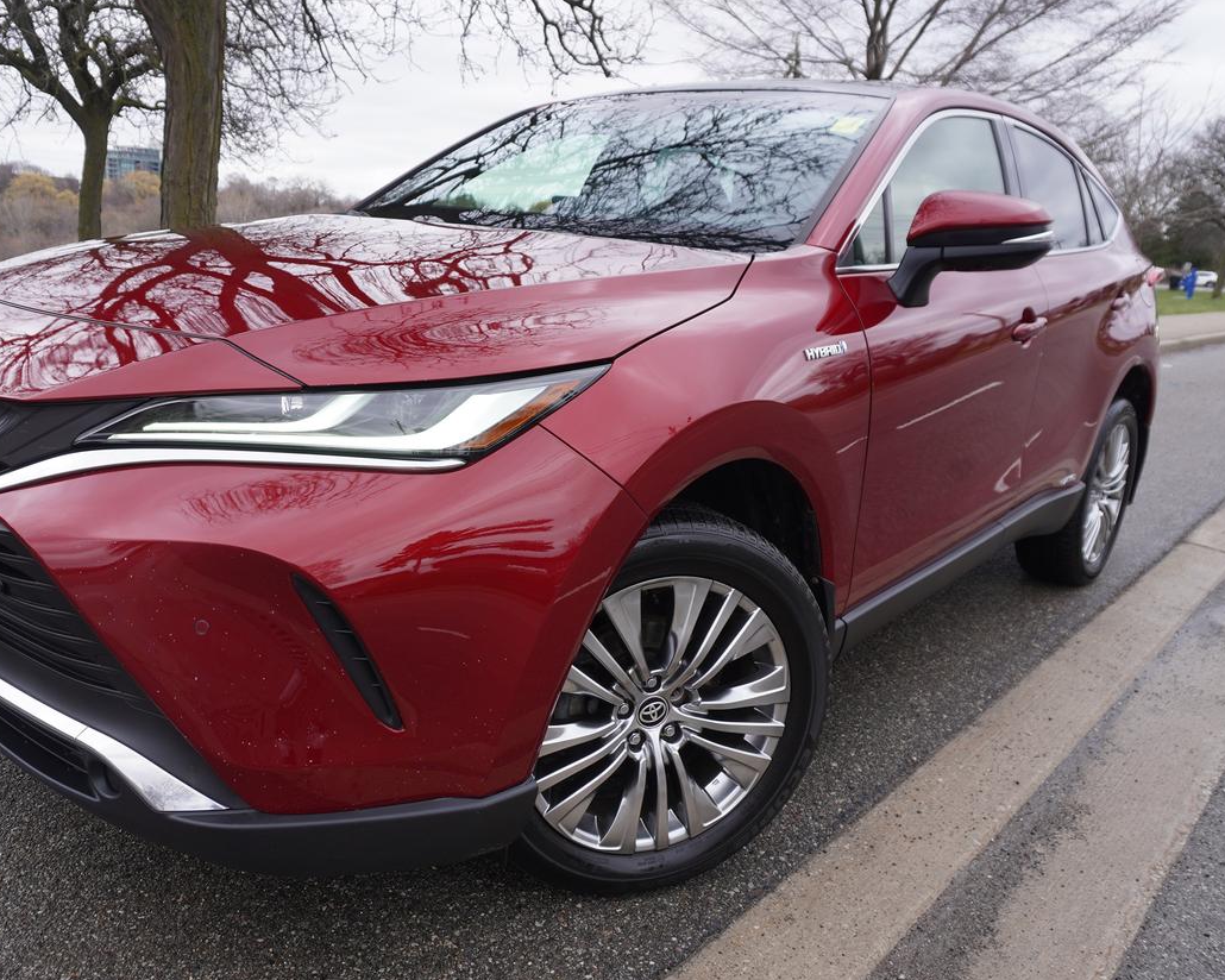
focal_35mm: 28
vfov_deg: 51.5
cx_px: 516
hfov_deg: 61.9
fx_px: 1015
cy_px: 484
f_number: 5
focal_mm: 16
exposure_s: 1/100
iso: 100
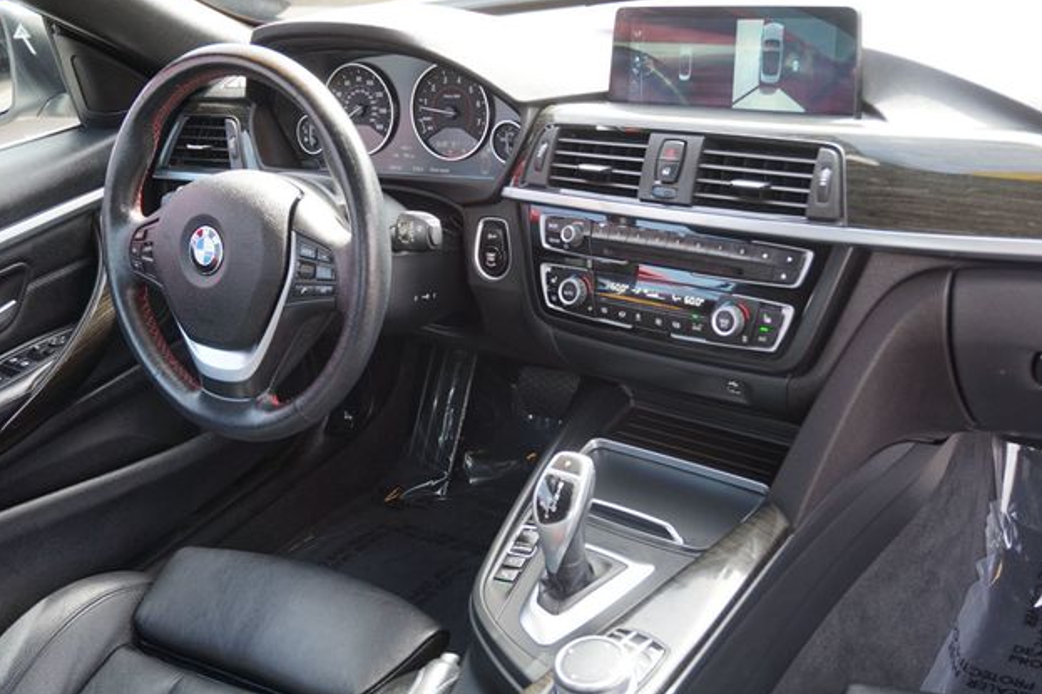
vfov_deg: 34.6
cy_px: 344
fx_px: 1114
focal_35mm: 39
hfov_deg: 50.1
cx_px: 518
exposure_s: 1/60
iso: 200
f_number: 4.5
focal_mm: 25
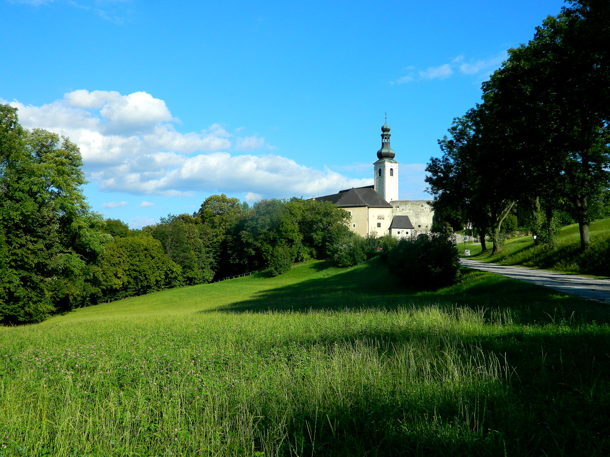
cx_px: 305
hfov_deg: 52.6
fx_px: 617
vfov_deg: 40.7
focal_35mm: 35
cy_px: 228
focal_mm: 6.2
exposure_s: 1/800
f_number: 3.3
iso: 80
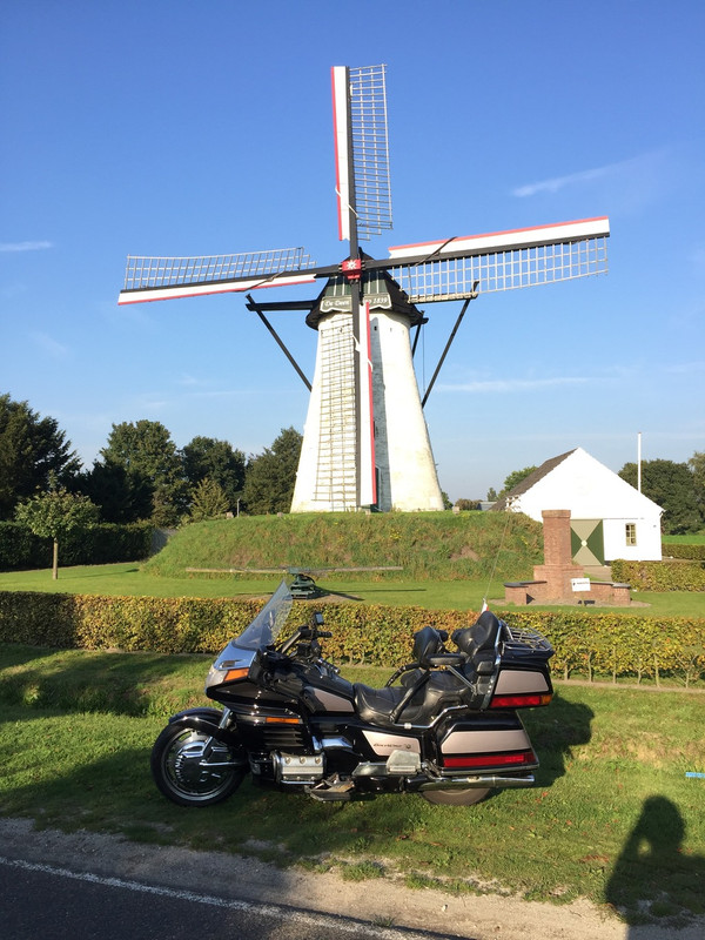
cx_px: 352
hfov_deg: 48.2
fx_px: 787
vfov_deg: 61.7
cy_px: 470
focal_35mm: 29
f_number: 2.2
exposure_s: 1/824
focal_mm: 4.15
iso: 32
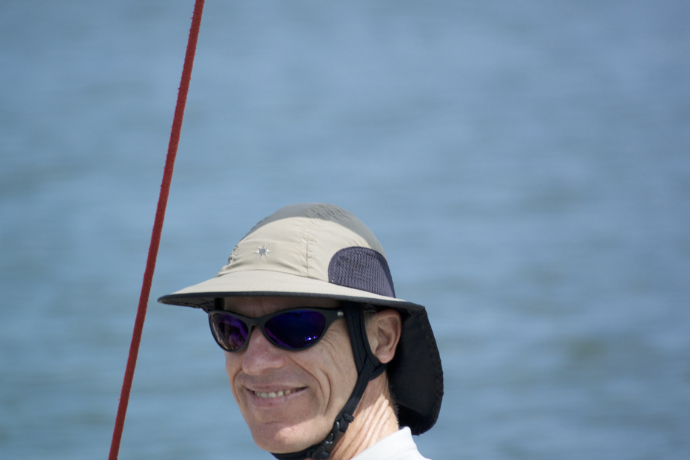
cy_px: 250
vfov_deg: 1.5
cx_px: 371
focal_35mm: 889
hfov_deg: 2.3
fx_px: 17038
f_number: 5.6
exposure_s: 1/640
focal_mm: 300
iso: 160
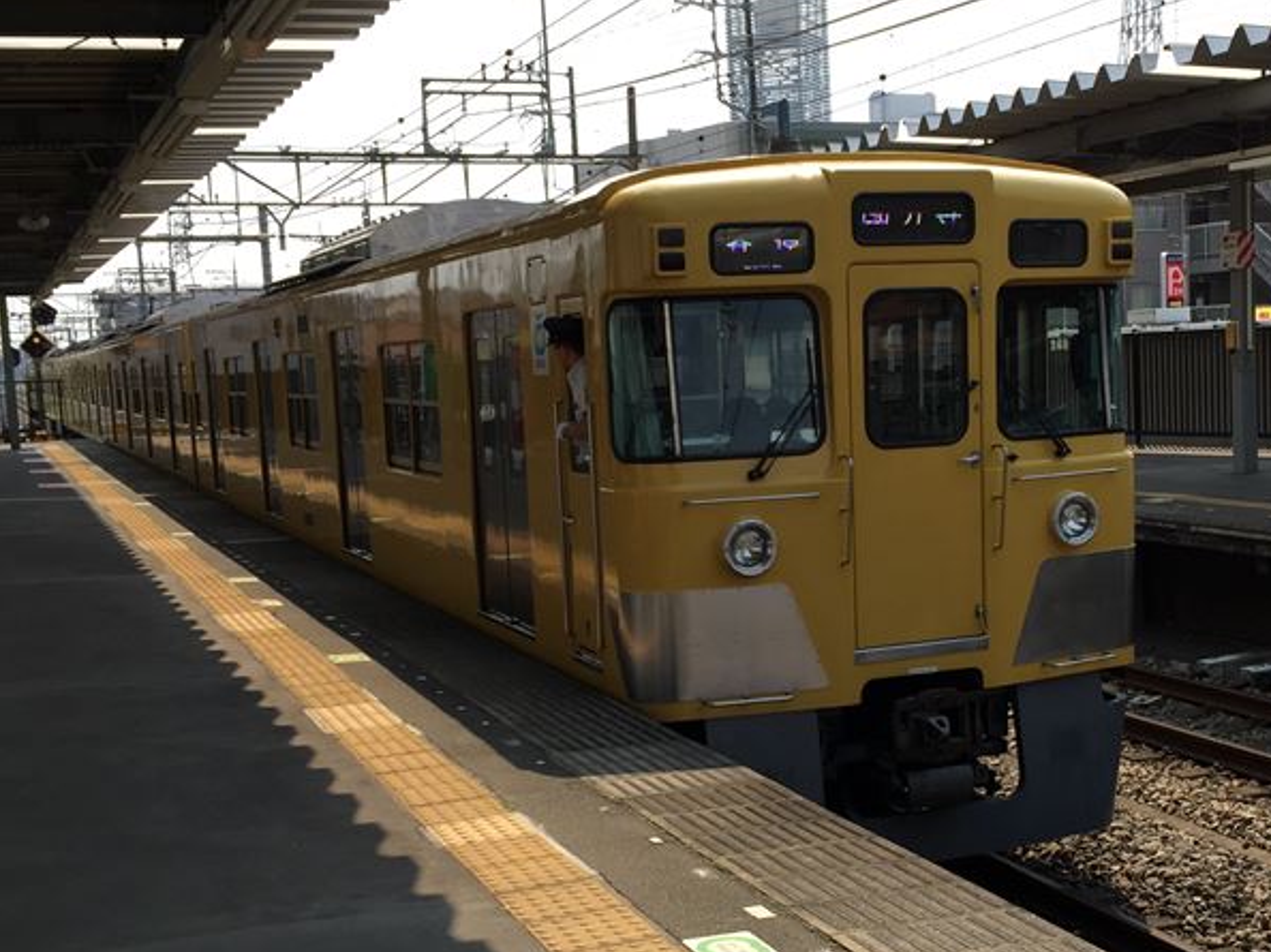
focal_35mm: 50
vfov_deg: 29.0
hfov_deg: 37.8
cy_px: 561
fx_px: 1835
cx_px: 854
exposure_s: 1/1041
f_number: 2.2
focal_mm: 4.15
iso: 32
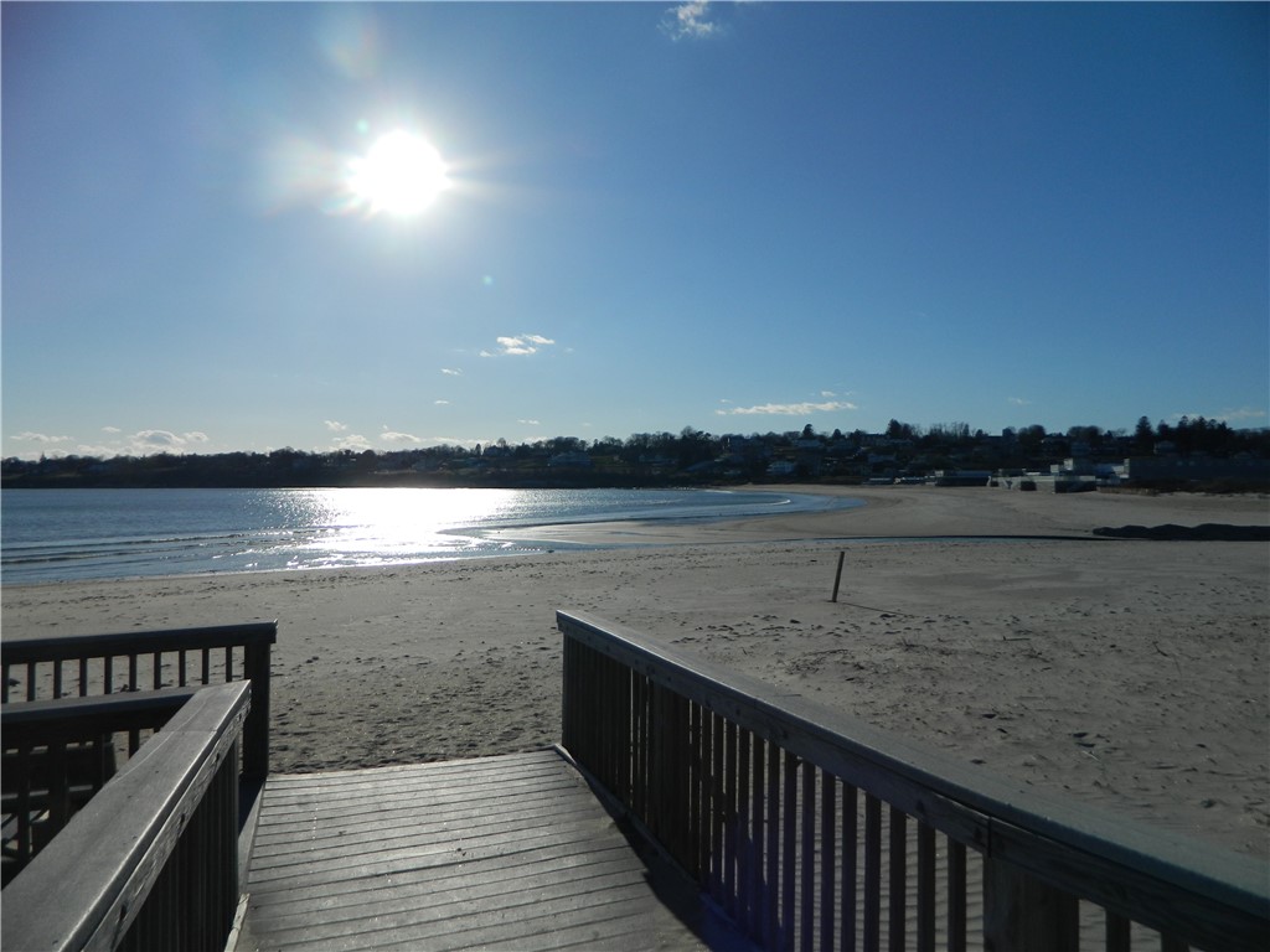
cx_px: 635
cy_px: 476
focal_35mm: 25
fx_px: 917
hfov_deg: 69.4
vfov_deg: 54.9
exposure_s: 1/640
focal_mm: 4.5
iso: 80
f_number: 8.7
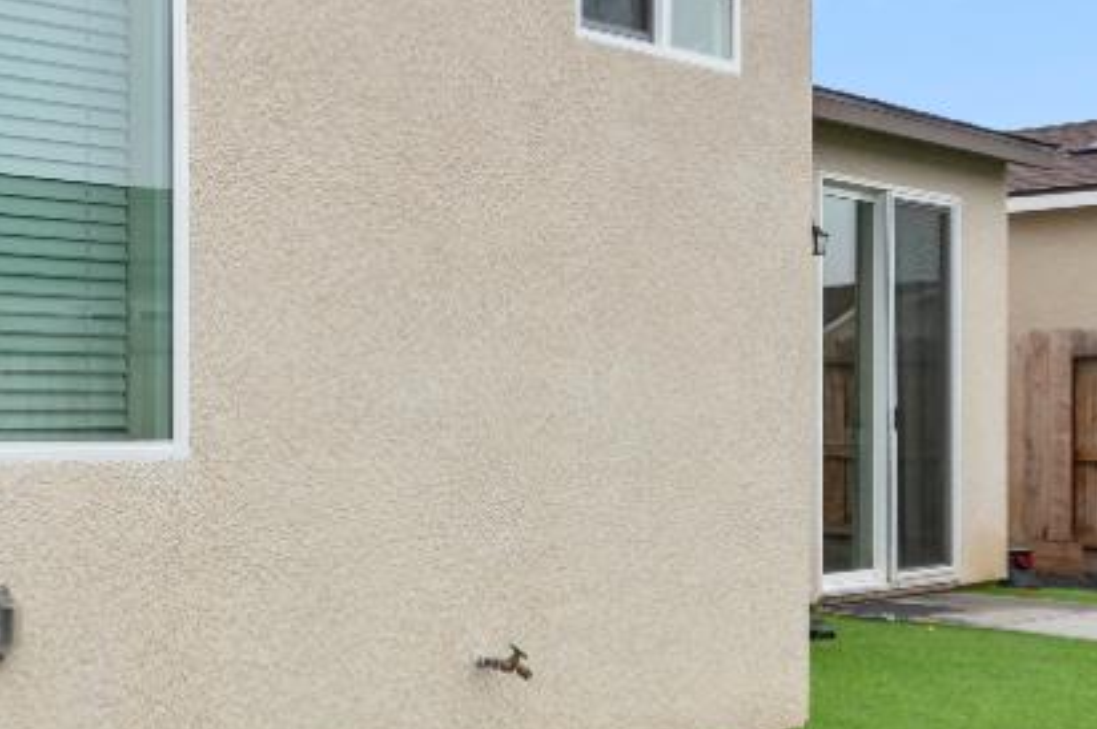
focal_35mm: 51
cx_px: -162
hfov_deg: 33.1
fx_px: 1553
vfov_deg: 26.2
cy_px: 511
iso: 250
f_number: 9
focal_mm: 14
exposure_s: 1/80
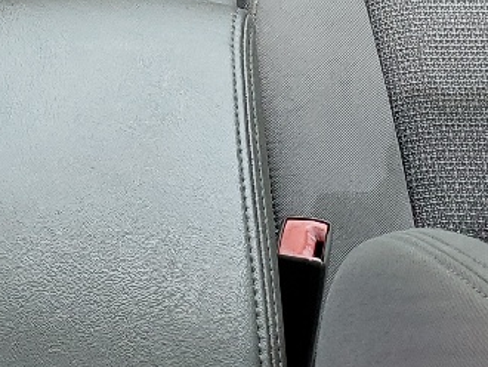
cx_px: 145
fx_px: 1778
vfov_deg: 11.3
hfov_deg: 15.6
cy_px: -192
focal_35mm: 126
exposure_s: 1/167
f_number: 1.5
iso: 50
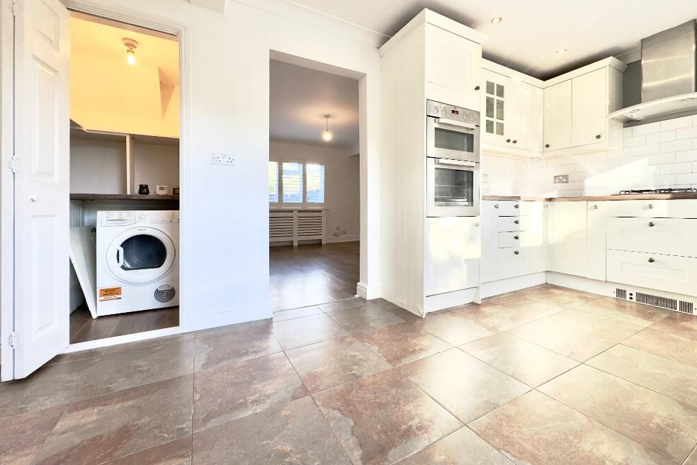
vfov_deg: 77.1
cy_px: 208
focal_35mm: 15
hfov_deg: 100.4
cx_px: 356
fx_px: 290
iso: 64
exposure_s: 1/100
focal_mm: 2.22
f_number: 2.2
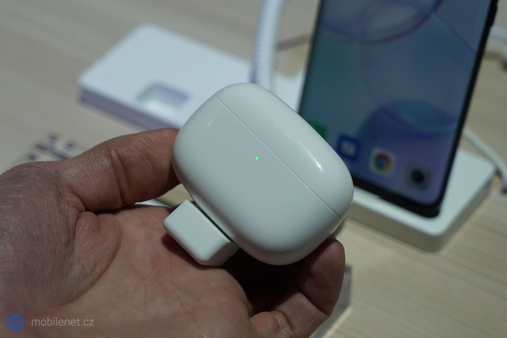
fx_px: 986
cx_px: 254
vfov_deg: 19.5
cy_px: 169
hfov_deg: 28.8
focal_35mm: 70
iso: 500
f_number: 5.6
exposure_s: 1/160
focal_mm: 70
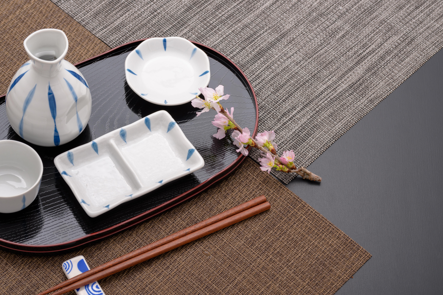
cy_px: 148
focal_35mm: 105
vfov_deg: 13.1
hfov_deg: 19.5
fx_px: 1292
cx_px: 222
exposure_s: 1/160
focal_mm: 105
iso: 100
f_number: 16
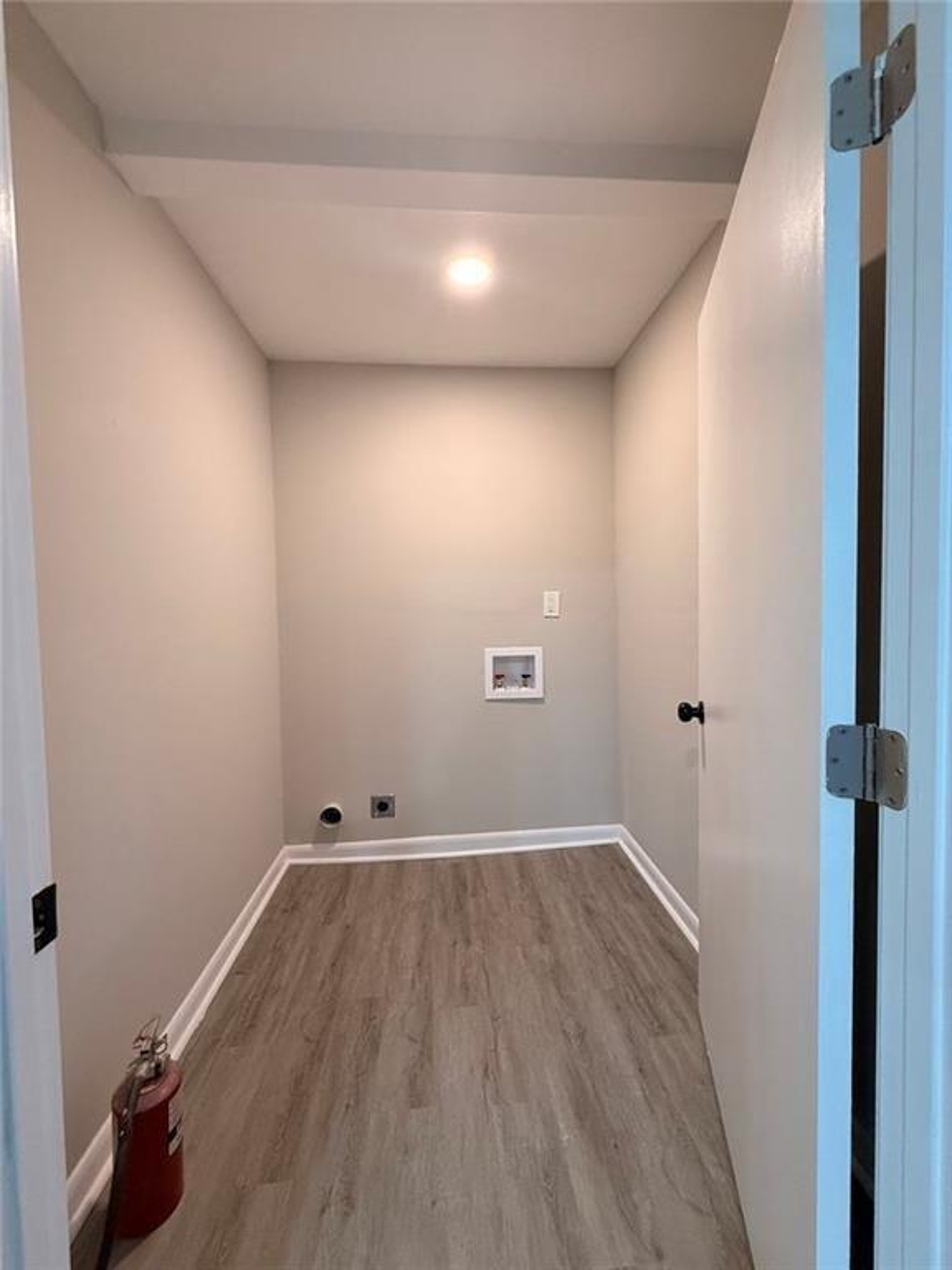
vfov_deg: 102.1
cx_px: 476
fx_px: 513
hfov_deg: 85.7
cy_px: 635
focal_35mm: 14
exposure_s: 1/60
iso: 250
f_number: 2.2
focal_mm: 2.22
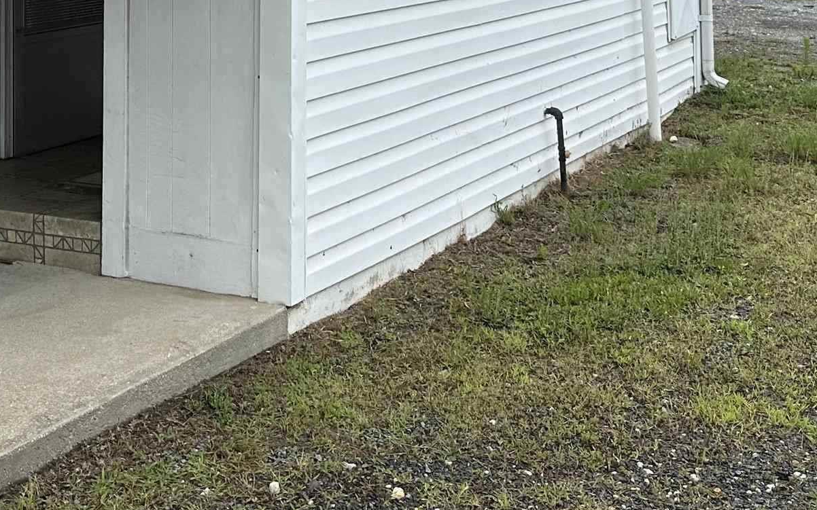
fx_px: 1447
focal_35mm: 65
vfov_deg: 18.6
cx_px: 200
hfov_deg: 31.0
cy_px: -158
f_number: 1.78
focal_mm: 6.86
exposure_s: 1/4762
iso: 80
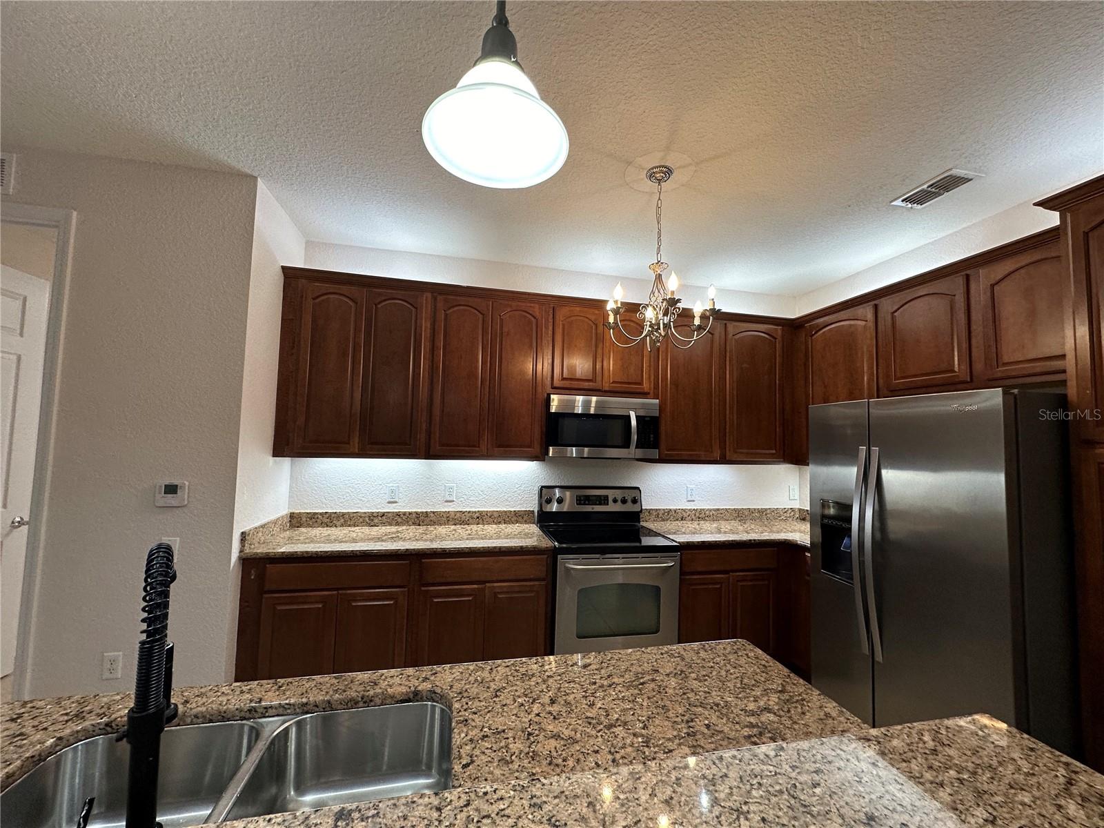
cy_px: 414
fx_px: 446
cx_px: 552
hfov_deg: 102.1
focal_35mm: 14
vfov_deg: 85.7
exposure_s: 1/120
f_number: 2.2
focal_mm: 2.22
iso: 125
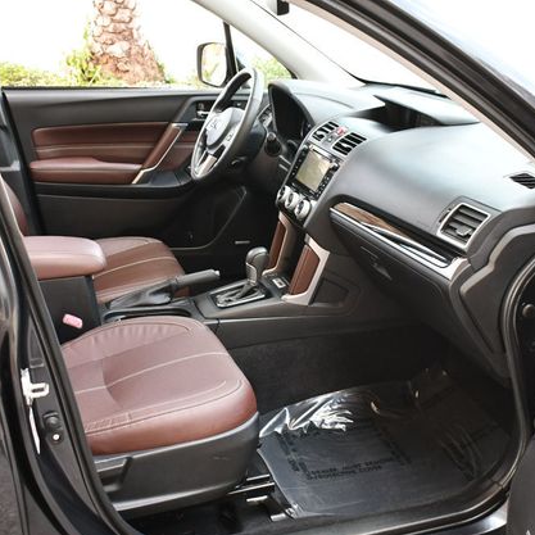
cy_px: 273
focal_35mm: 47
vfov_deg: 36.1
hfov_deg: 36.1
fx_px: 822
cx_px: 277
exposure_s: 1/250
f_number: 3.5
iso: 800
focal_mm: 18
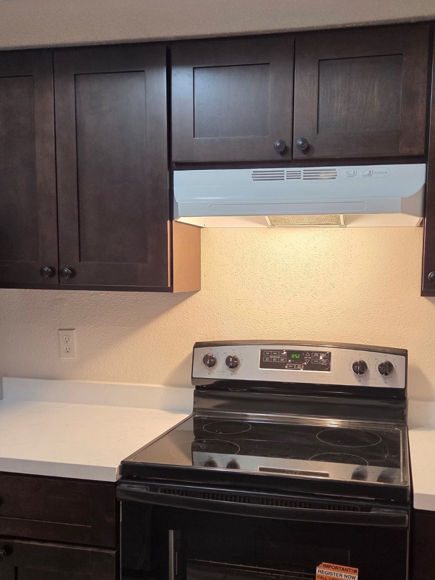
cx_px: 265
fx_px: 570
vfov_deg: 53.8
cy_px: 328
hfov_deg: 41.6
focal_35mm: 34
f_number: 1.8
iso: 320
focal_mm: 5.4
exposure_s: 1/120
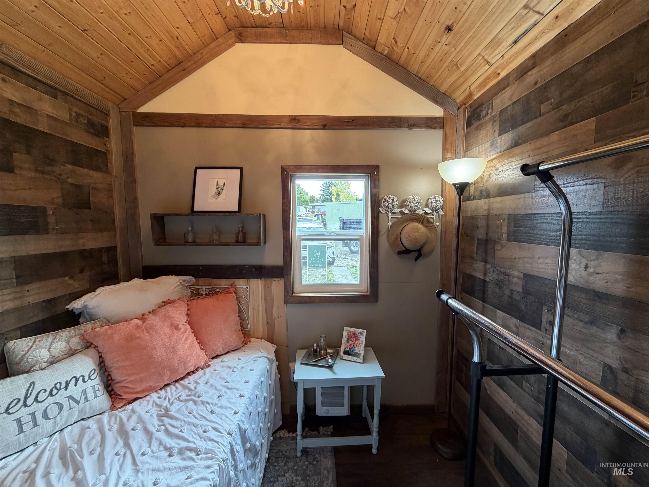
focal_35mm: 14
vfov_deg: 85.7
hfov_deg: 102.1
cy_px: 244
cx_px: 324
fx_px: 262
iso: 200
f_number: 2.2
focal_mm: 2.22
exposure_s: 1/60
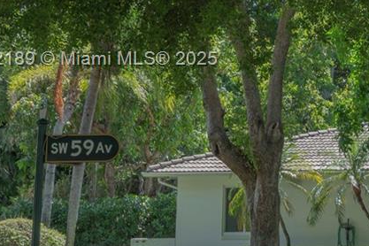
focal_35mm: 115
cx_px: 642
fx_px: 1179
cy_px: 60
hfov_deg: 15.5
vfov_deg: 11.9
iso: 110
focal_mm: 30
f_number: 10
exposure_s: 1/30
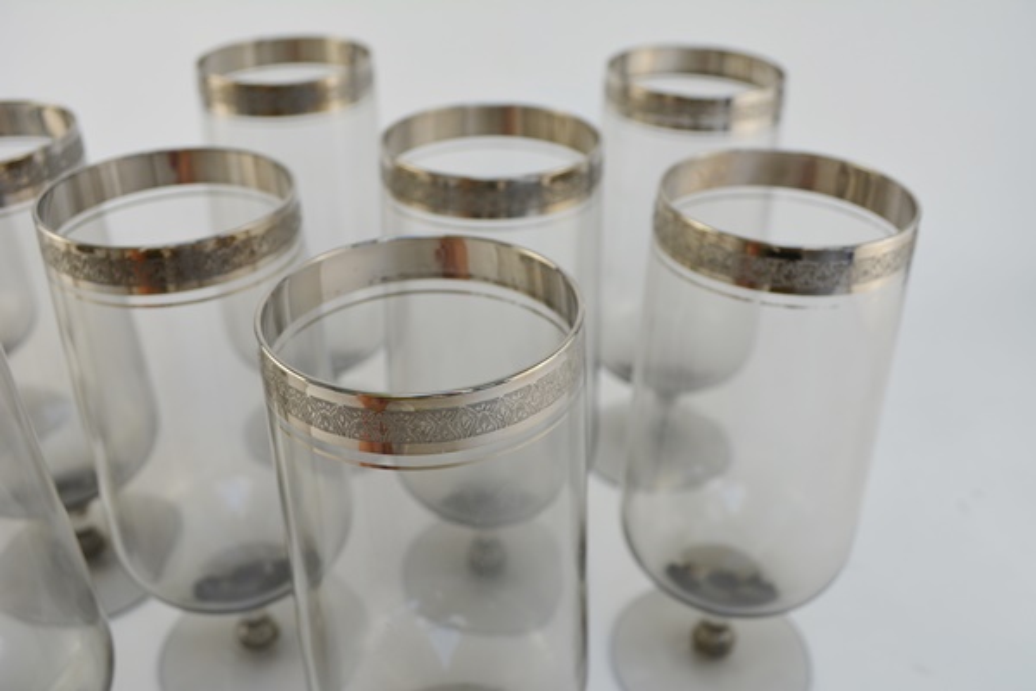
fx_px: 950
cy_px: 346
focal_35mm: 33
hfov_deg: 57.2
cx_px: 518
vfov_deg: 40.0
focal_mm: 22
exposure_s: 1/160
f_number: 6.3
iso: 200
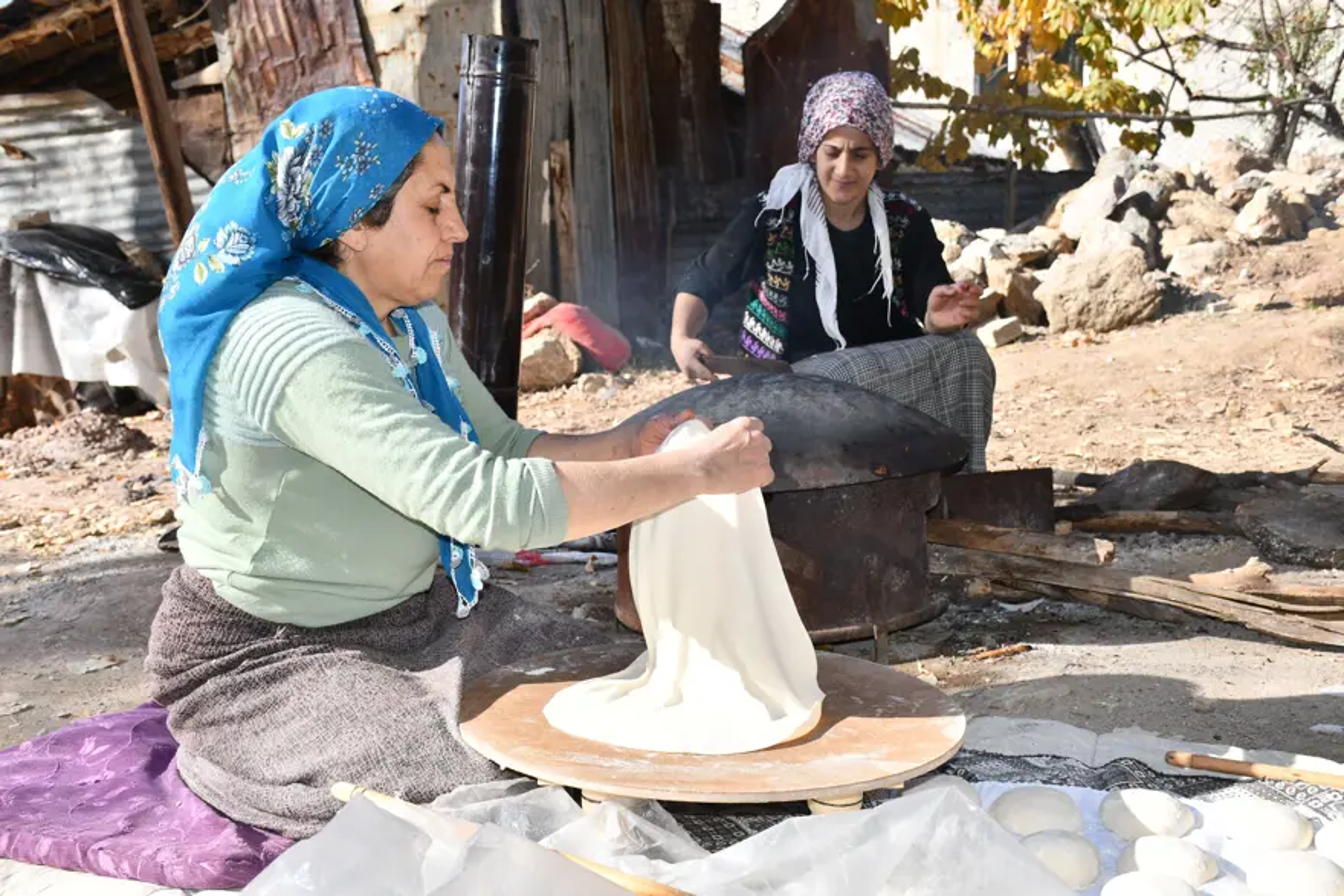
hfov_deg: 48.5
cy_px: 448
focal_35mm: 40
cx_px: 672
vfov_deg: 33.4
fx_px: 1493
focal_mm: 27
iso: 100
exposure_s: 1/250
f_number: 8
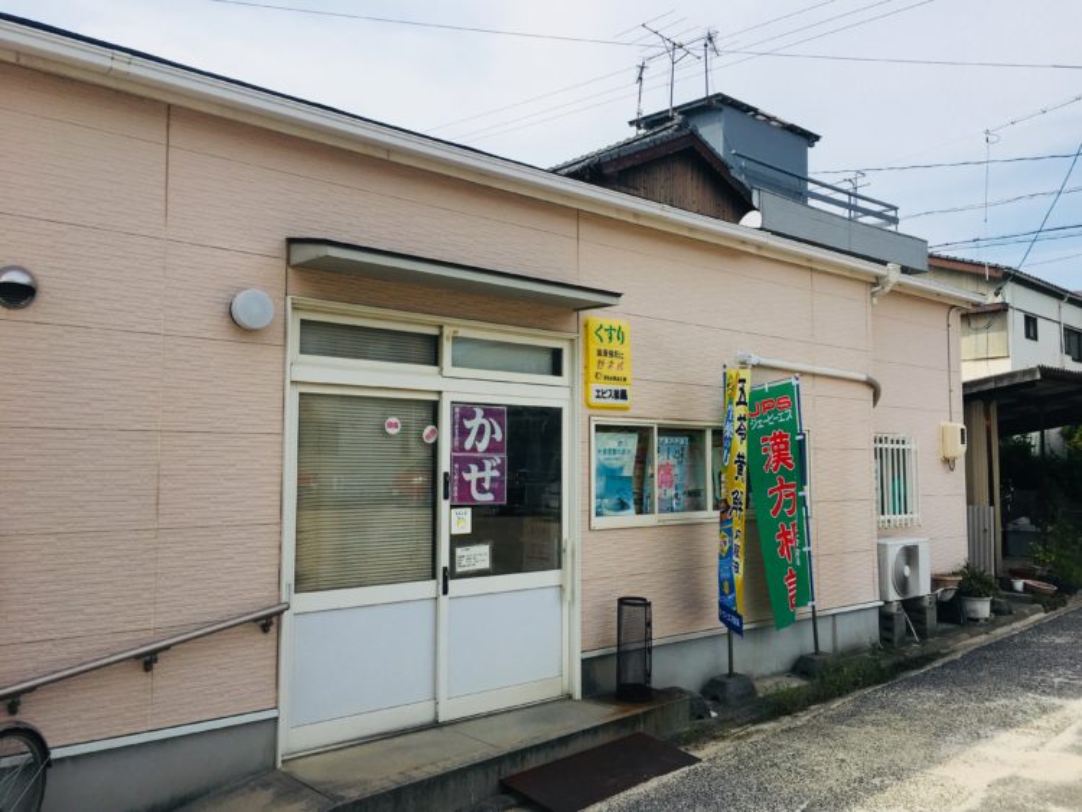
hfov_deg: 61.6
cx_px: 541
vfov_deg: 48.3
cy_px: 406
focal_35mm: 29
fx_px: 907
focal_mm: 4.15
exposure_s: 1/1748
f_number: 2.2
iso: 25
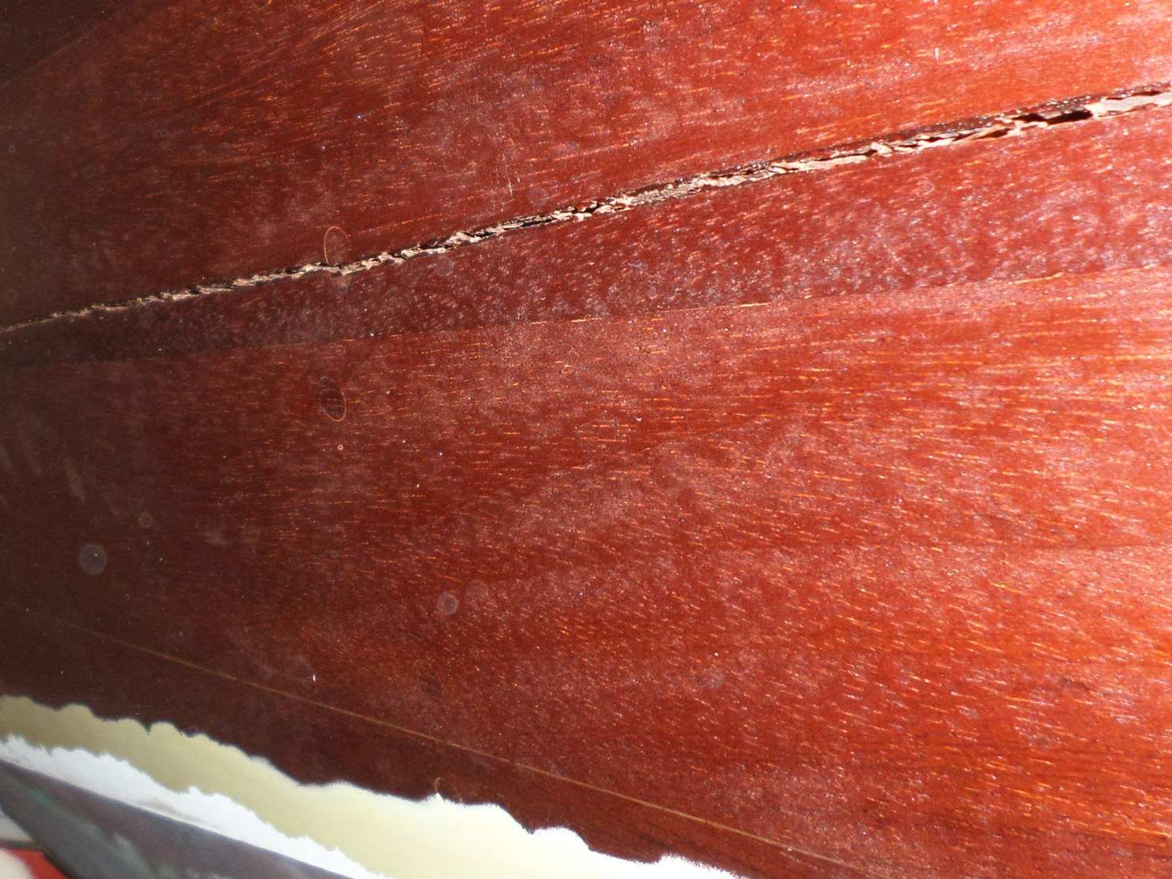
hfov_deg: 44.7
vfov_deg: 34.2
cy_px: 356
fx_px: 1422
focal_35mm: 42
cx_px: 500
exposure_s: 1/30
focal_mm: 4.5
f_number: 2.5
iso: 100
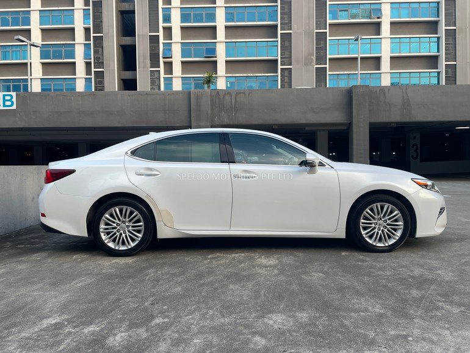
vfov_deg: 53.1
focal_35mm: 26
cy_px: 176
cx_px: 235
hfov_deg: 67.3
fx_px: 353
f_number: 1.6
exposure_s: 1/134
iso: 32
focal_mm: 4.2
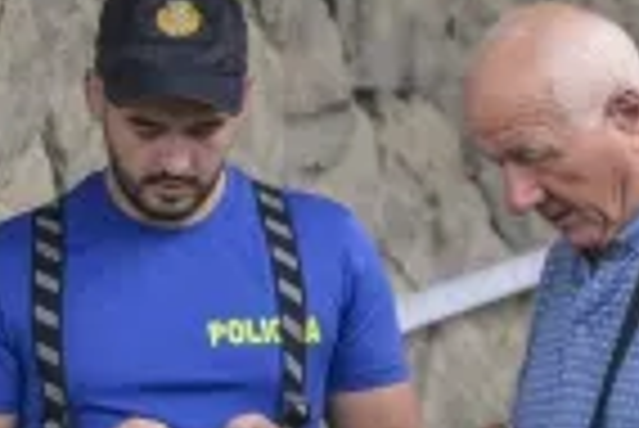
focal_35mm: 1073
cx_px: 86
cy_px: 498
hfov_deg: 1.9
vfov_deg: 1.3
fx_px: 19065
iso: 1000
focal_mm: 200
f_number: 2.8
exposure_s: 1/5000
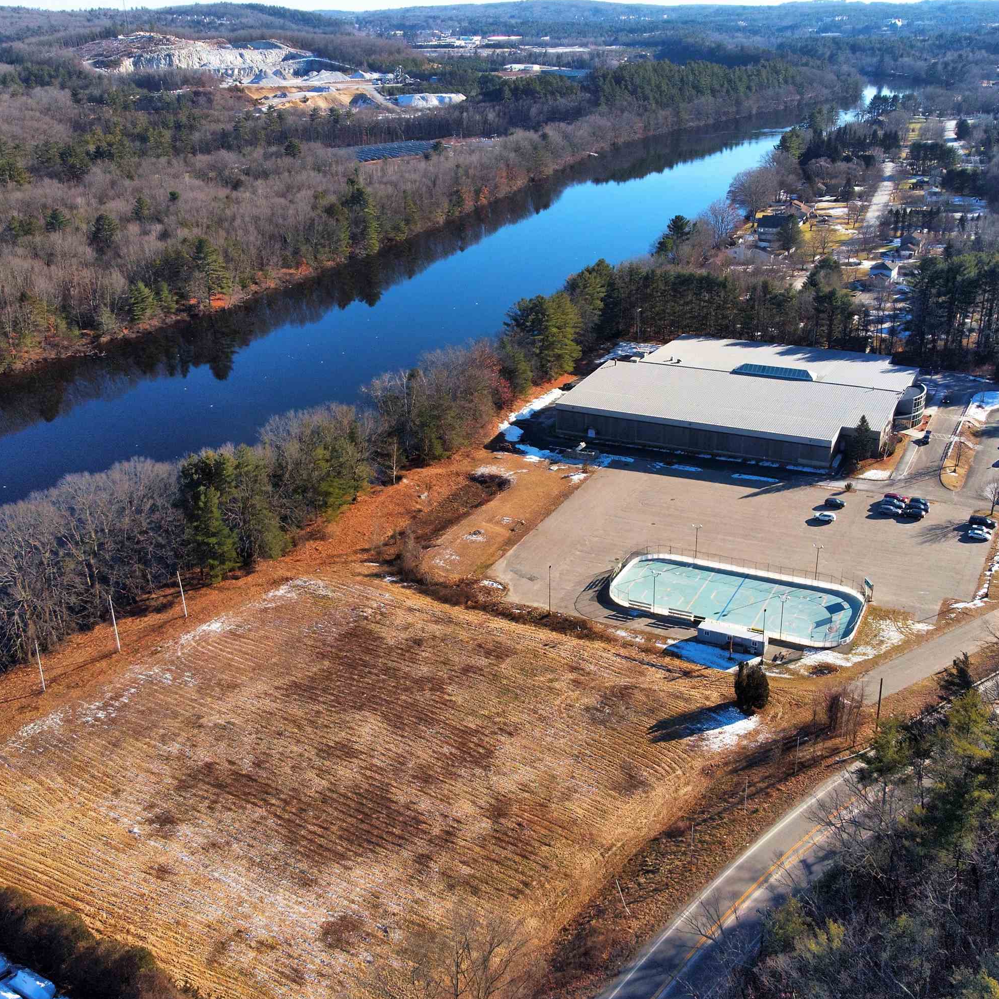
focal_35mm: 33
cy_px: 530
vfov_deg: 49.7
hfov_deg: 49.7
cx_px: 509
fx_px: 1077
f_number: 2.8
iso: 100
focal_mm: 4.5
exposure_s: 1/1000
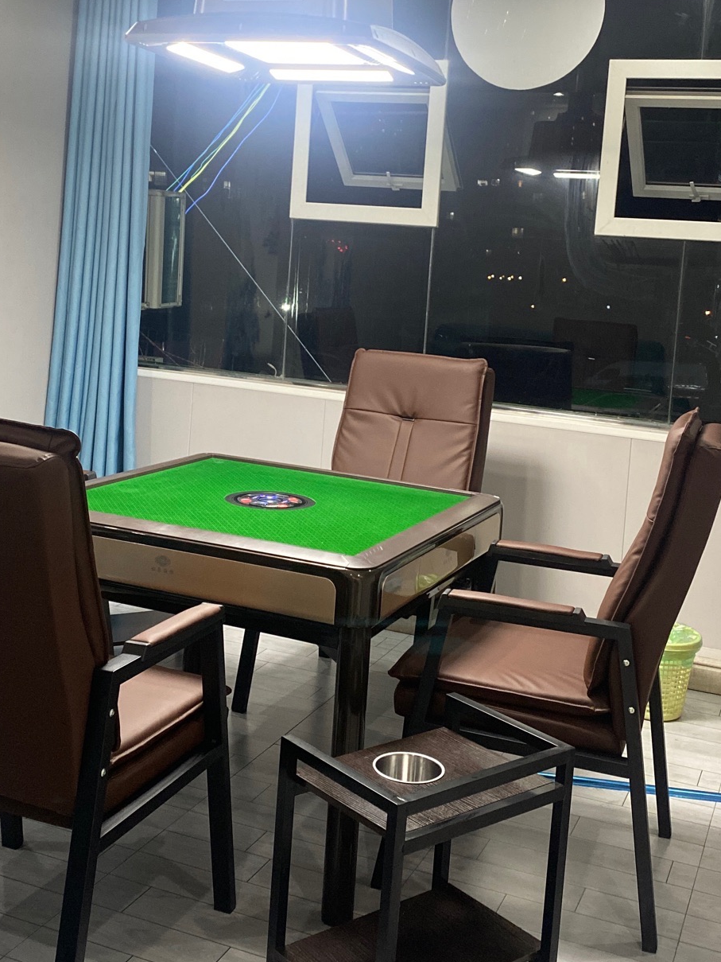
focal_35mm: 43
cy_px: 360
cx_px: 344
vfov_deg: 43.5
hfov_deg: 33.6
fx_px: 1194
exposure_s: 1/50
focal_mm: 4.25
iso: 320
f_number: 1.8
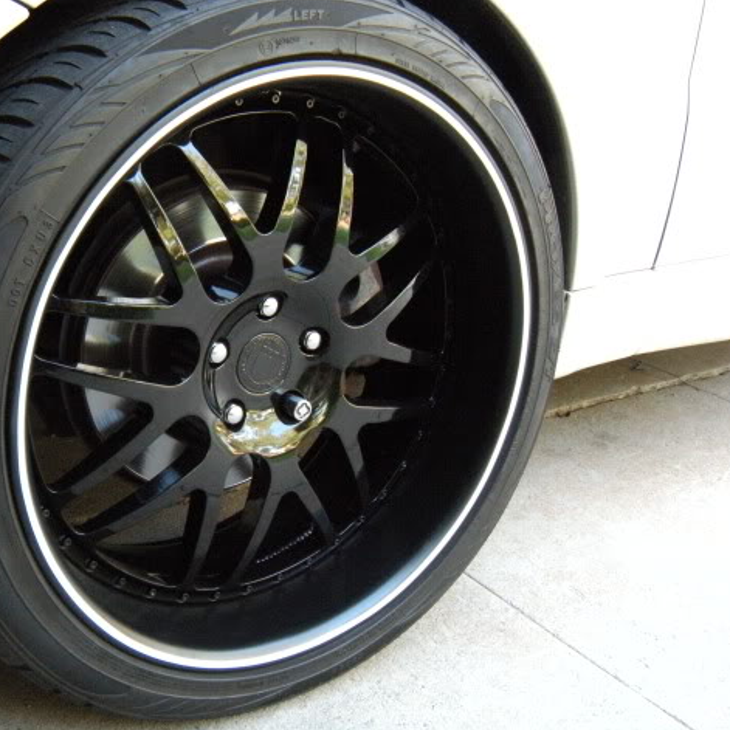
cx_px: 282
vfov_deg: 40.0
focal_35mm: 42
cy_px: 360
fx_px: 1002
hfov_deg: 39.8
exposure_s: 1/34.6
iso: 400
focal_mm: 5.9
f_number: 3.8
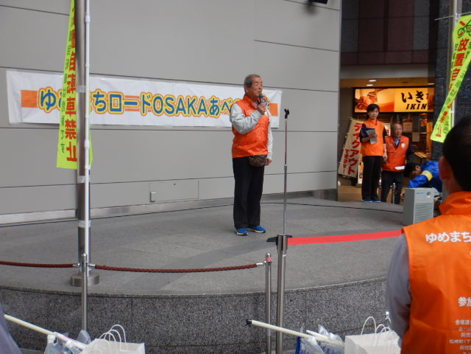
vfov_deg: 38.7
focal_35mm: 37
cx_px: 236
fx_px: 503
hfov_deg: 50.1
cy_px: 177
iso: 125
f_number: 4.2
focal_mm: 6.6
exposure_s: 1/30
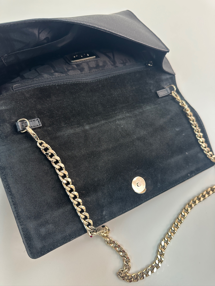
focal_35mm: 24
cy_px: 143
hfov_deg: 56.8
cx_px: 108
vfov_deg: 71.6
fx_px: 199
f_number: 1.78
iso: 200
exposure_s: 1/100
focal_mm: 6.86
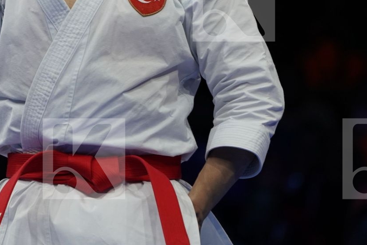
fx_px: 7032
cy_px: 1
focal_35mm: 690
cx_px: 84
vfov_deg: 2.0
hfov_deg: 3.0
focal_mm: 318
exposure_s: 1/500
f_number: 5.6
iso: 1250
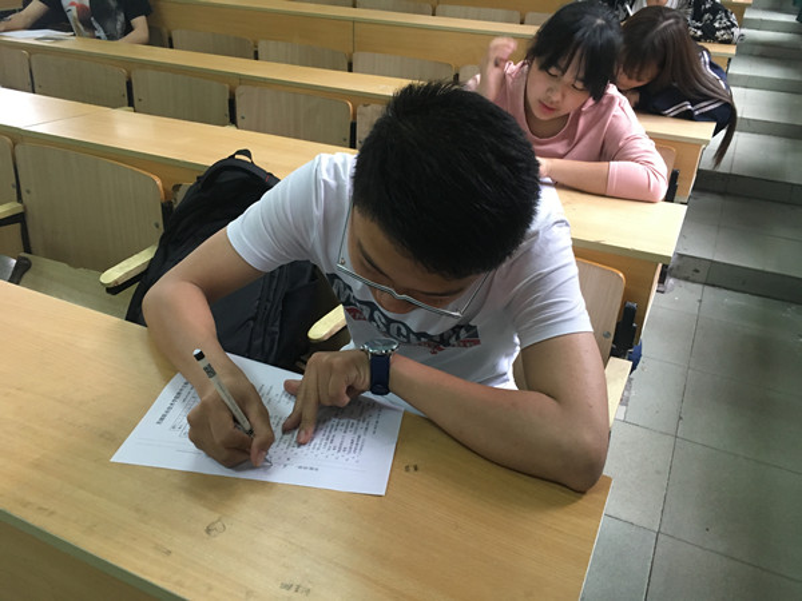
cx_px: 401
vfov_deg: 48.2
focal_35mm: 29
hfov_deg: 61.7
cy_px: 300
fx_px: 672
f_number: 2.2
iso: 160
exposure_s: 1/33
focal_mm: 4.15
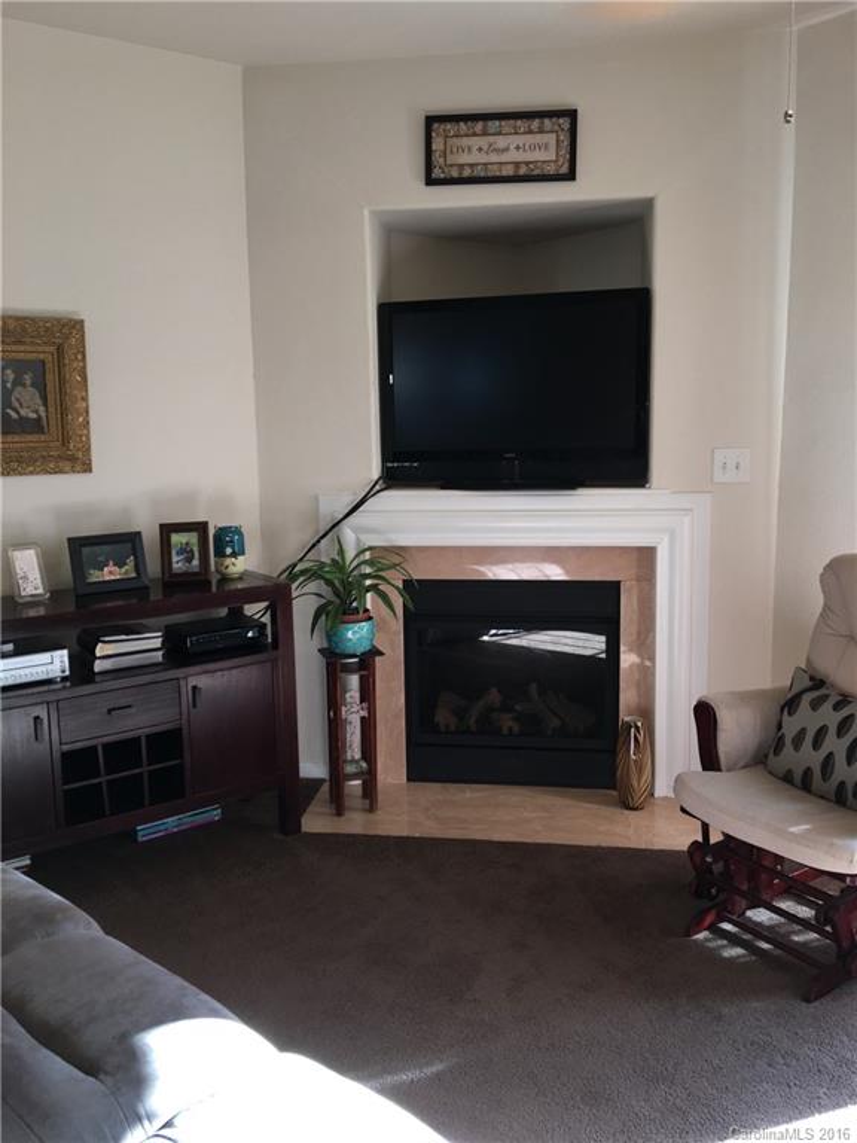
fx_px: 957
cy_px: 572
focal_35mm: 29
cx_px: 428
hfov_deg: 48.2
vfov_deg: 61.7
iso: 32
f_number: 2.2
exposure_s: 1/30
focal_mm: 4.15
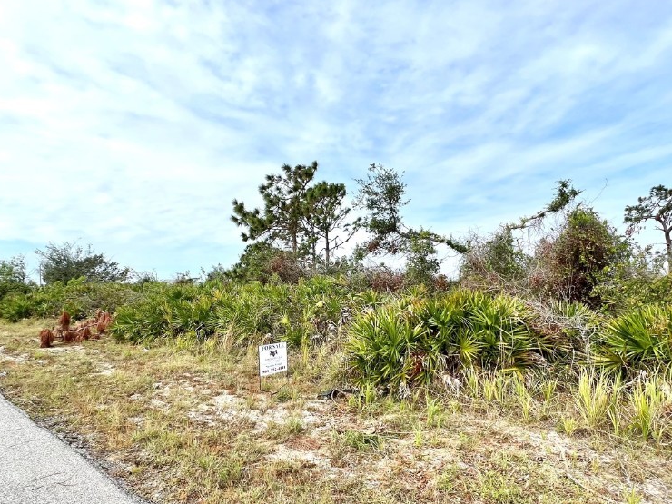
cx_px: 325
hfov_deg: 87.7
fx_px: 349
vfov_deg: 71.3
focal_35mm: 18
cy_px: 283
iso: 32
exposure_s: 1/1647
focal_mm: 1.57
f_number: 1.8
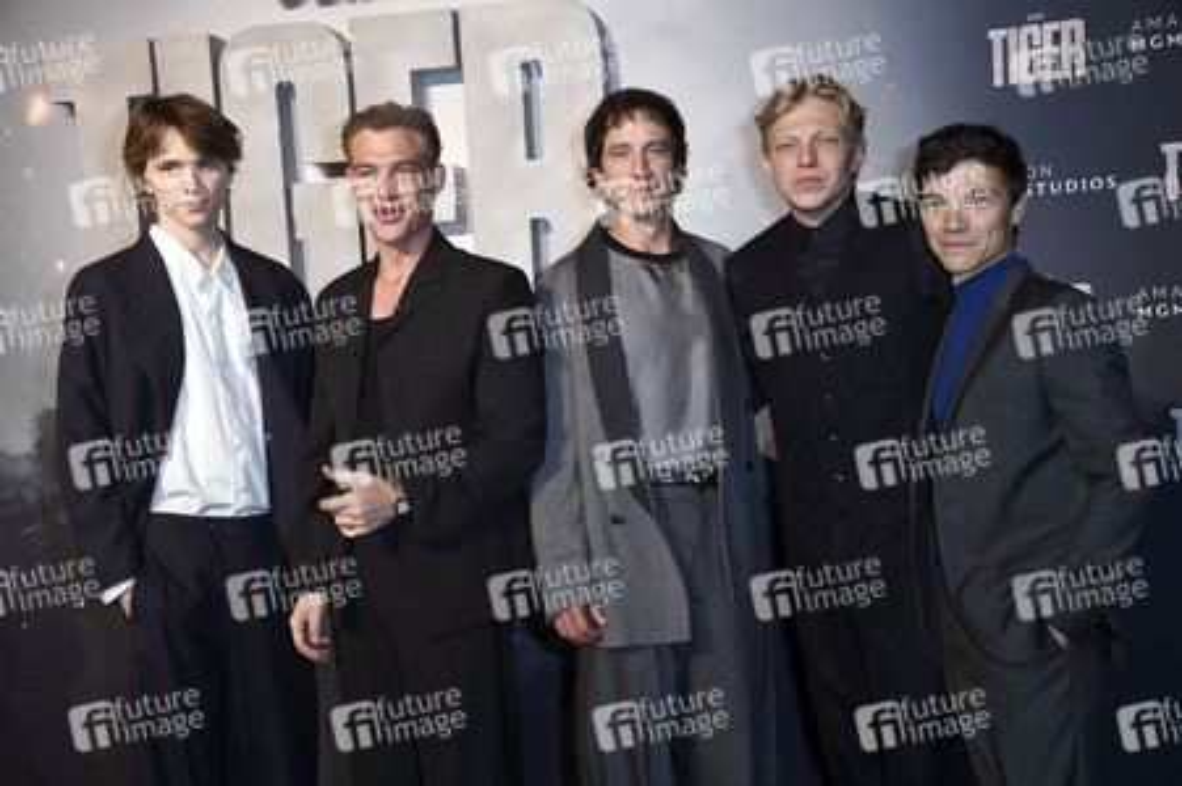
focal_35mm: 48
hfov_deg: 41.1
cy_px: 393
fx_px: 1575
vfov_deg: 28.0
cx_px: 591
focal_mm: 48
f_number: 5.6
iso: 640
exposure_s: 1/200
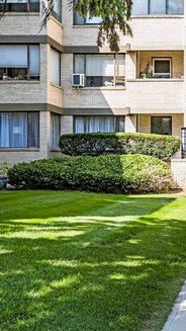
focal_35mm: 48
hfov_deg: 22.0
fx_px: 421
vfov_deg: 42.9
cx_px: 252
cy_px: 166
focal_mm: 20
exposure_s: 1/500
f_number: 7.1
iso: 1000
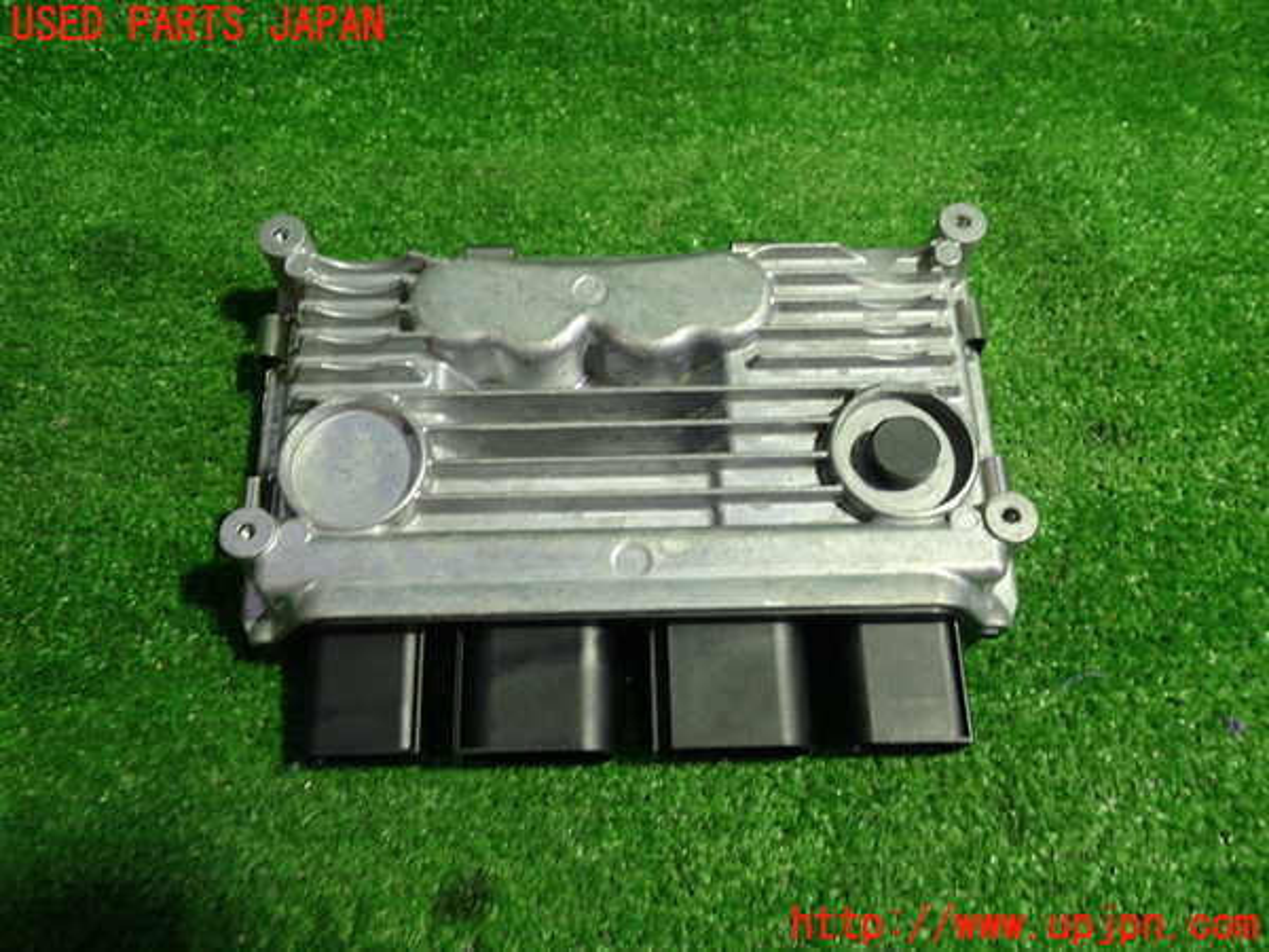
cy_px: 476
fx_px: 1100
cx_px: 634
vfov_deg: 46.8
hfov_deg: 60.0
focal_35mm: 30
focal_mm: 5.4
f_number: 2.3
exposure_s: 1/30
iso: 200
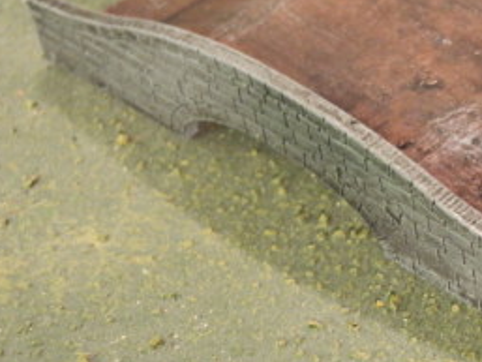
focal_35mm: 127
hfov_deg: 15.3
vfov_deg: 11.7
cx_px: 459
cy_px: 146
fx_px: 1769
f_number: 3.7
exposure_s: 1/8
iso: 320
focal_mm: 10.99
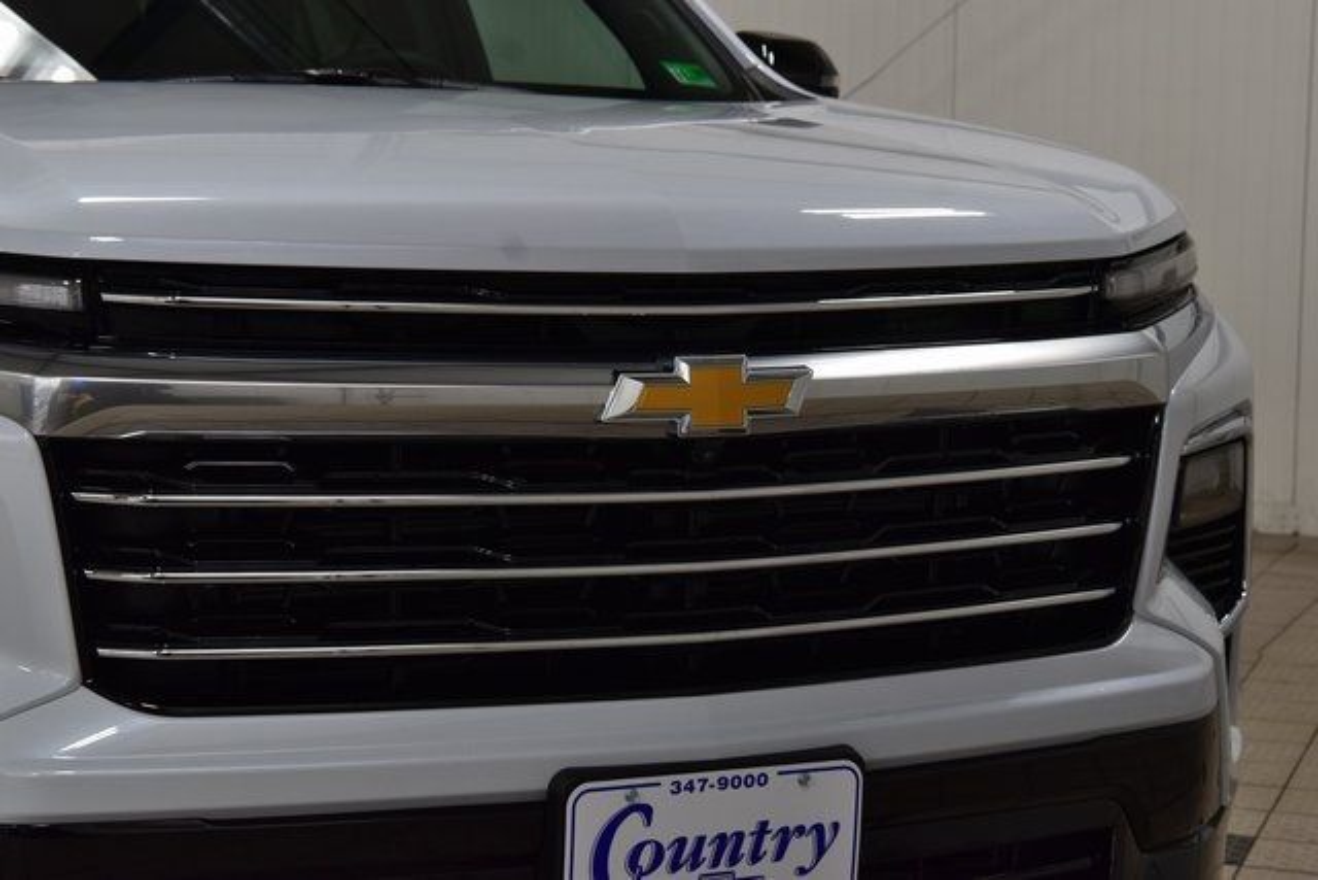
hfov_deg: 26.0
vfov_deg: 17.5
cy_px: 440
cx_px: 659
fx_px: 2856
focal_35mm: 78
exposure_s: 1/60
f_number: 8
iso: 1100
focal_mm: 52
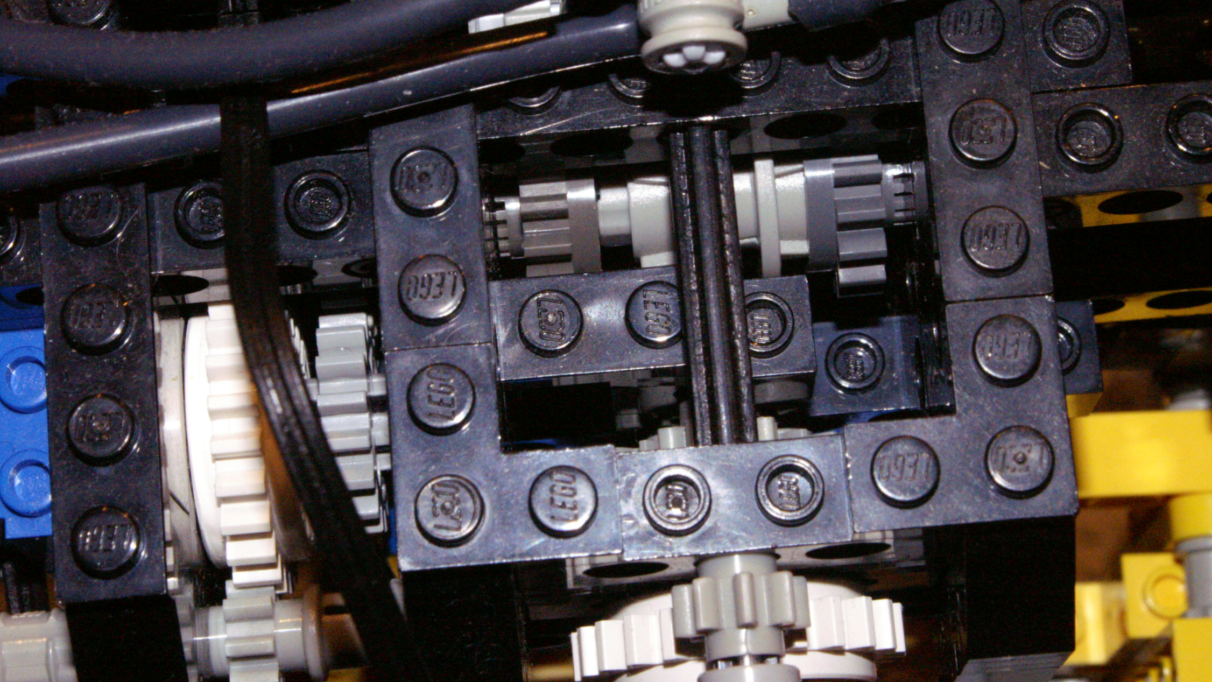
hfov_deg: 19.5
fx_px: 3535
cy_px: 291
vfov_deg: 11.0
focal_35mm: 110
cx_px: 606
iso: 3200
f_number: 22
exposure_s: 1/25
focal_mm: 70
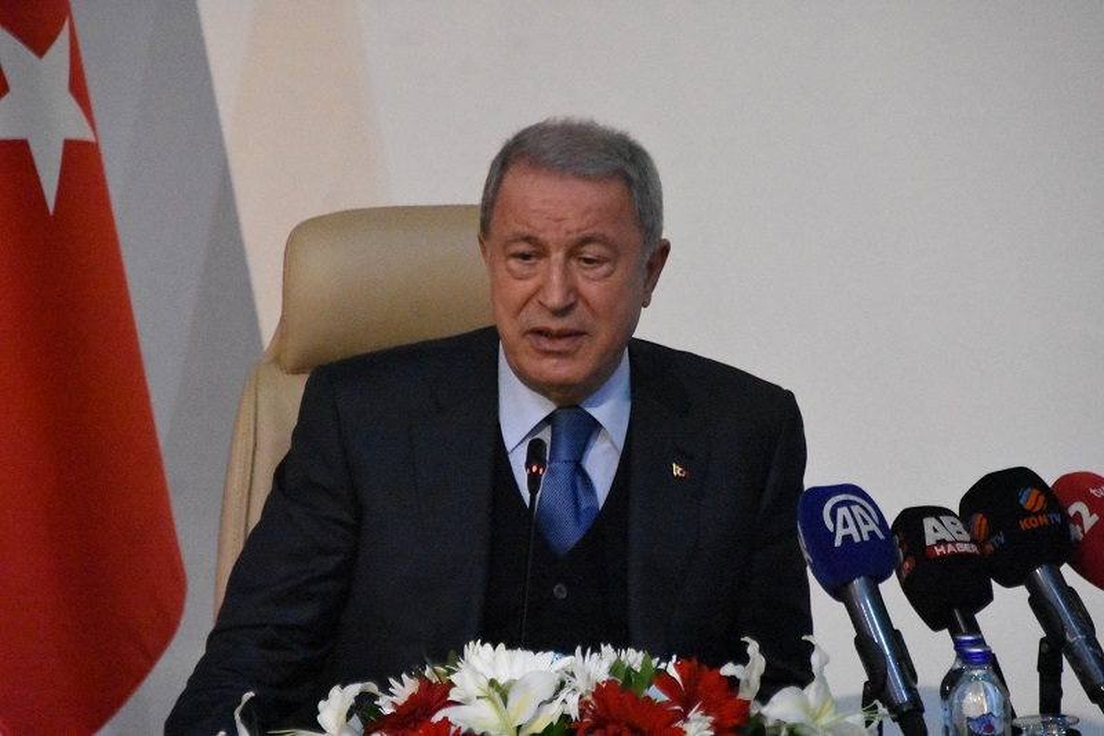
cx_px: 552
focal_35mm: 450
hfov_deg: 4.6
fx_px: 13796
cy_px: 368
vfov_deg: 3.1
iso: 22800
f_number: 5.6
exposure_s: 1/320
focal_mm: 300
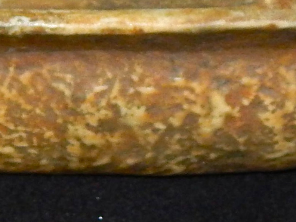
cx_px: 68
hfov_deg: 8.1
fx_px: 2078
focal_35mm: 243
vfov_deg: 6.1
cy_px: 214
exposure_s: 1/30
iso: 200
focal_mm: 7.7
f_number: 7.1
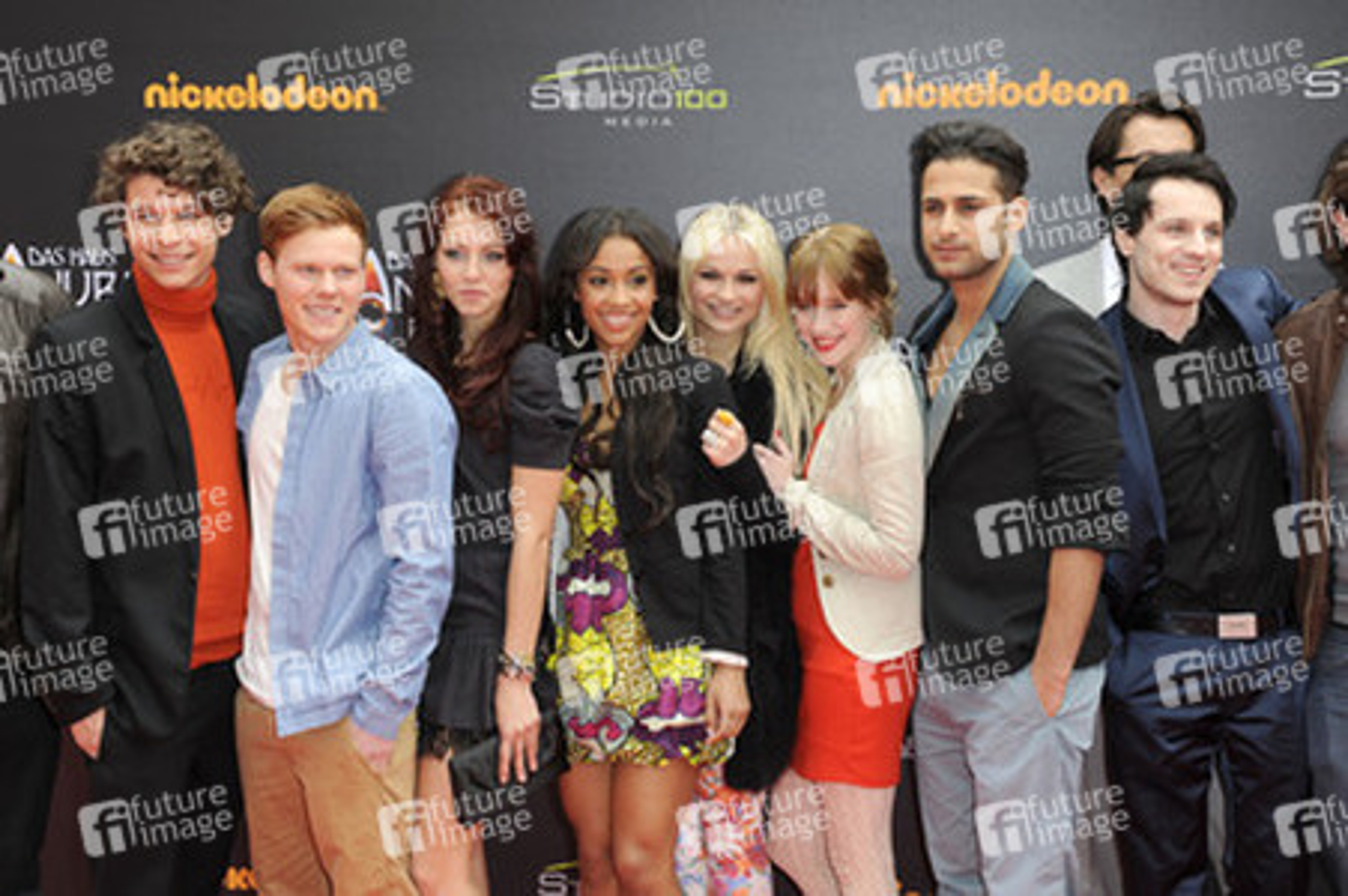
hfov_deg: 38.2
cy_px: 448
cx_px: 674
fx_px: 1946
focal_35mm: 52
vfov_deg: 26.0
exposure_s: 1/250
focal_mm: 52
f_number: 8
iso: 400
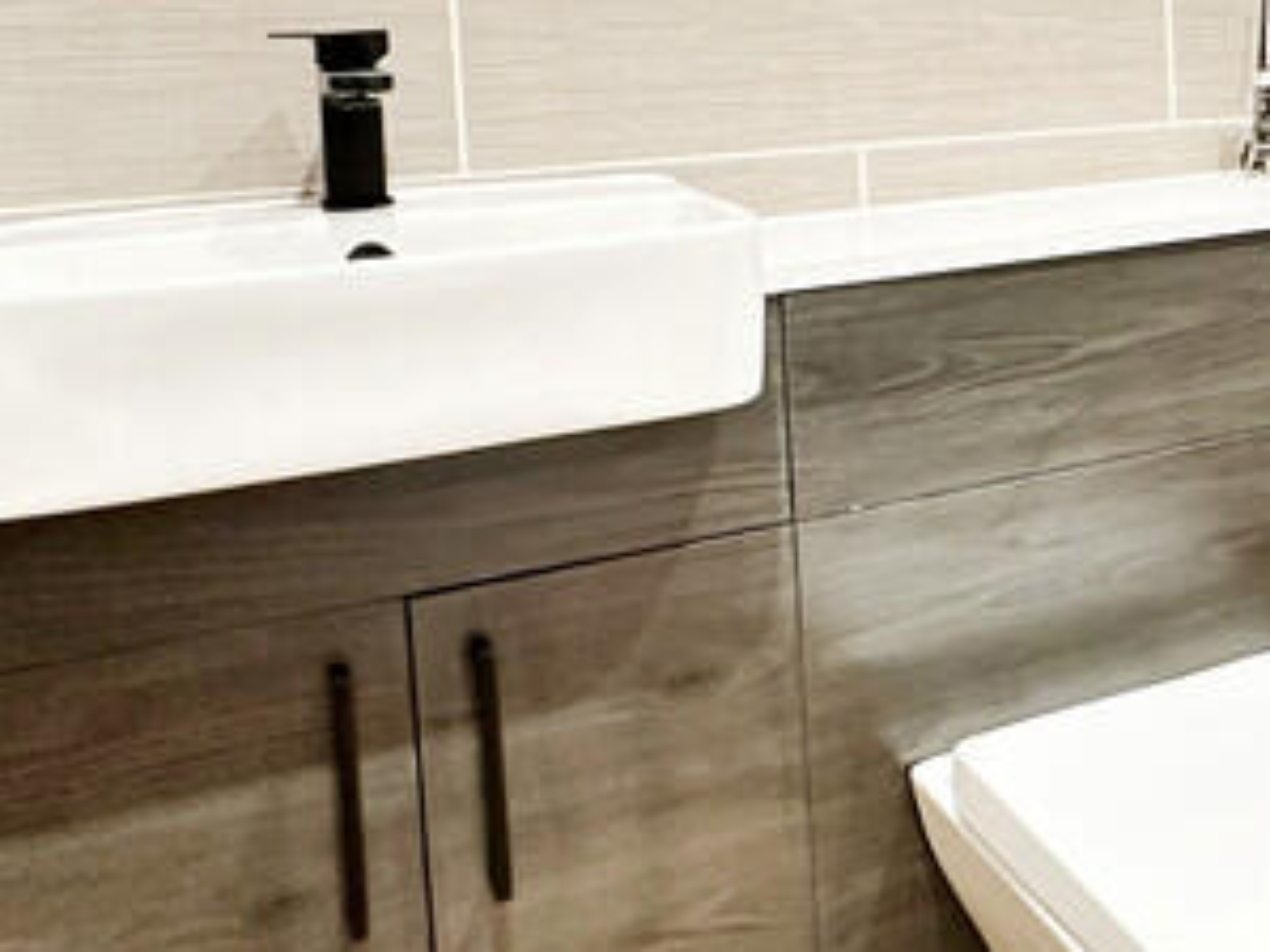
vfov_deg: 29.2
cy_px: 119
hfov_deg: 34.4
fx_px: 1760
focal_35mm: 48
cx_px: 1389
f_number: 2.2
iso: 320
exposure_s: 1/50
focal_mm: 2.22
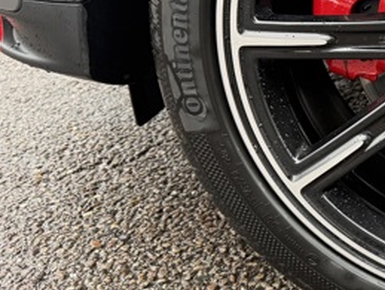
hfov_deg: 23.2
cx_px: 505
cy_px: 27
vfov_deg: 19.6
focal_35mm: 74
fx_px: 824
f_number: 1.78
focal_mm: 6.76
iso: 200
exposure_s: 1/80
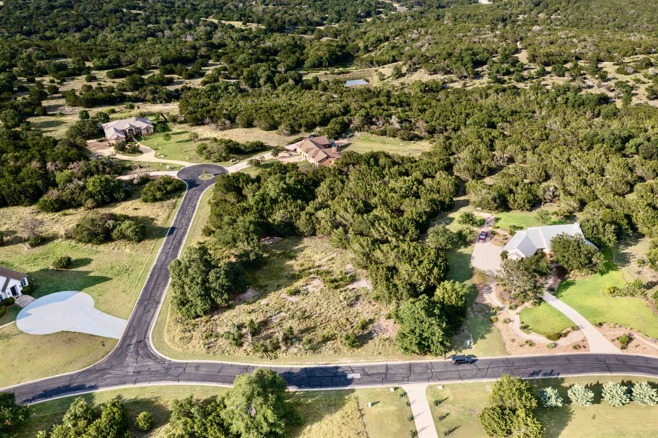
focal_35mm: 28
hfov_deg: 65.5
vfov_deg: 46.4
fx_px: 512
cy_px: 219
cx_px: 329
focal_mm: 10.26
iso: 100
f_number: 6.3
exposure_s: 1/100
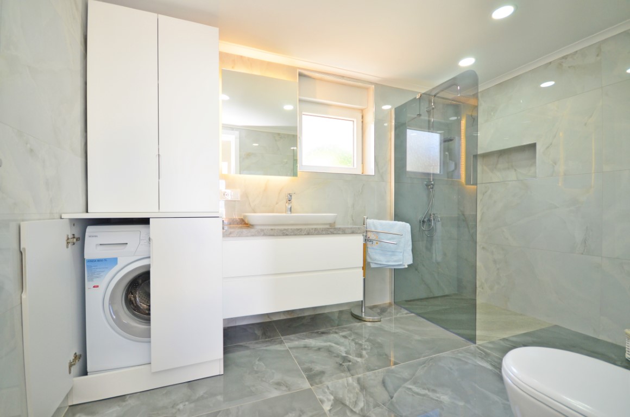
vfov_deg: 77.1
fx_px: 262
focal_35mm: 15
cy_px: 208
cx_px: 315
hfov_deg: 100.5
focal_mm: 10
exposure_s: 1/60
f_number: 4
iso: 360
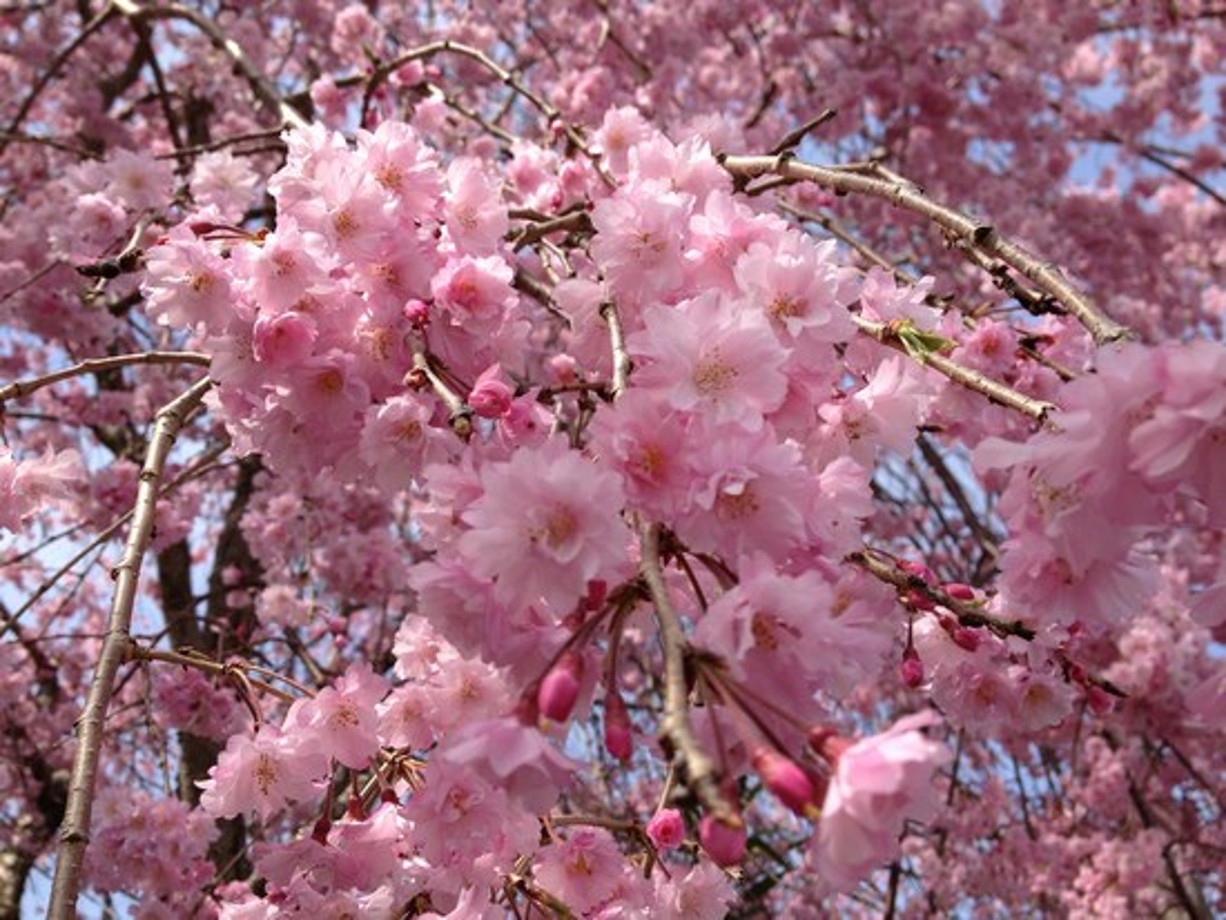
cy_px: 460
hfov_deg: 52.6
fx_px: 1240
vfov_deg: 40.7
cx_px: 613
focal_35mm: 35
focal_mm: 4.28
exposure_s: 1/1346
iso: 50
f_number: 2.4
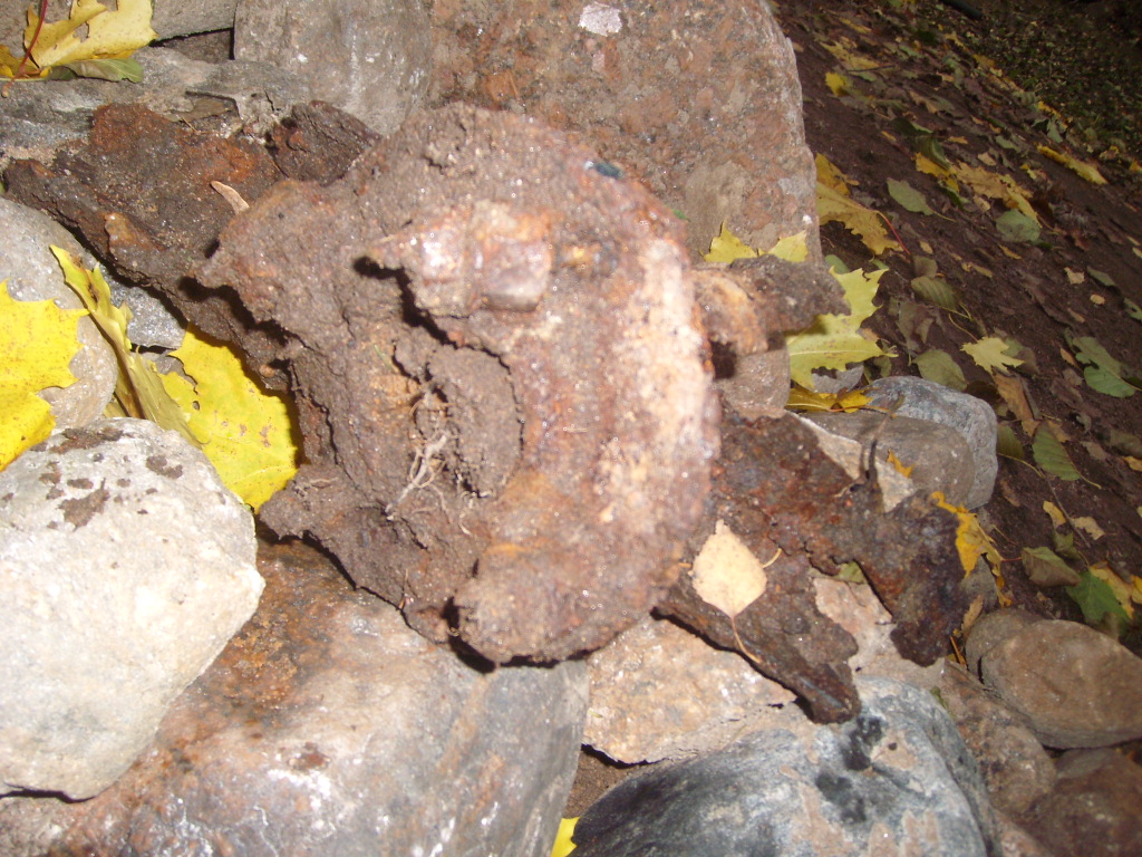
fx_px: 1155
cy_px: 428
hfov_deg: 52.6
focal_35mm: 35
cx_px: 571
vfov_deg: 40.7
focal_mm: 5.8
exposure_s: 1/30
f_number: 7.1
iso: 200
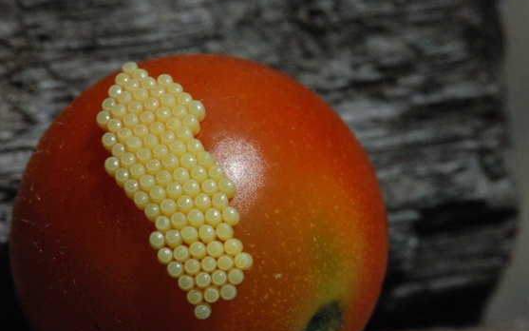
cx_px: 303
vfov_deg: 7.1
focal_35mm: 185
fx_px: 2661
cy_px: 173
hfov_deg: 11.4
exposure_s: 1/200
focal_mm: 105
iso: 1600
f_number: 29
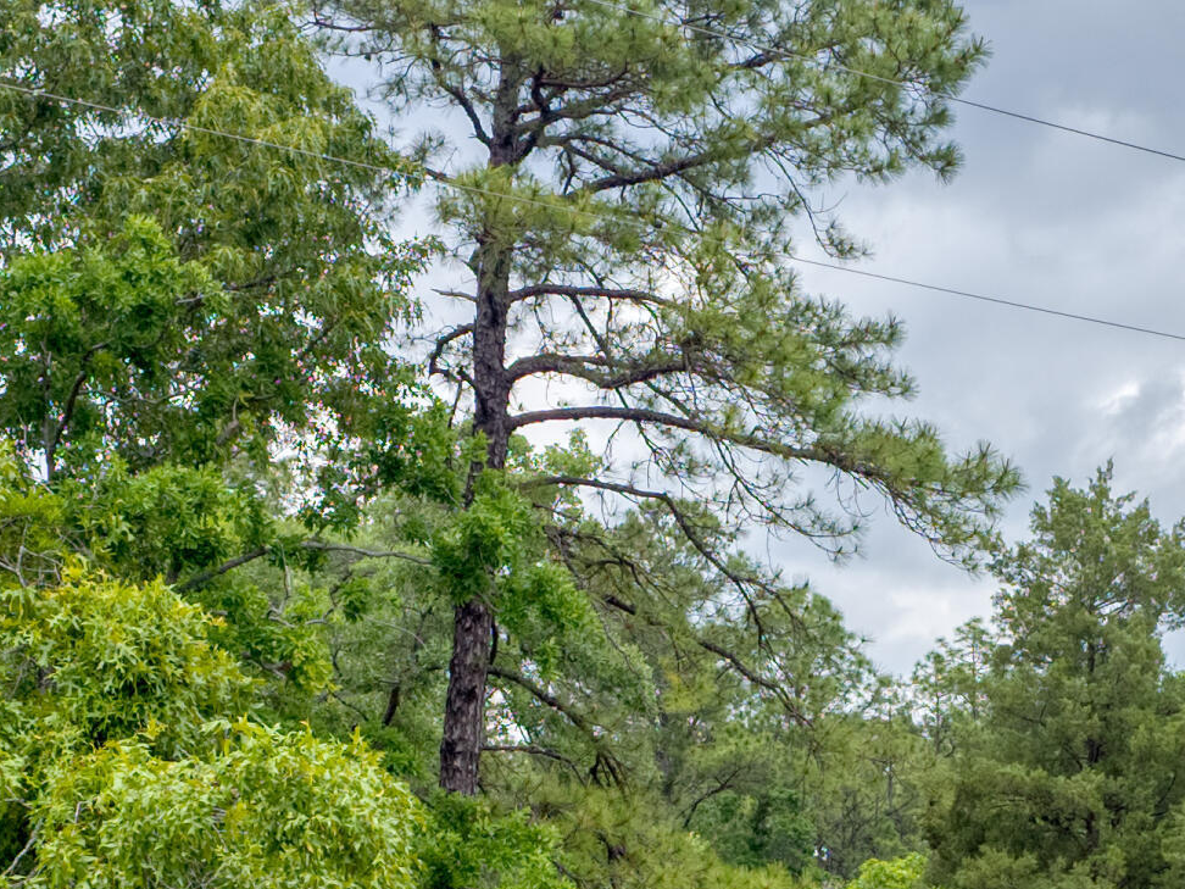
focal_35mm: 71
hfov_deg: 27.3
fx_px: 2431
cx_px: 780
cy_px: 991
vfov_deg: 19.8
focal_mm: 6.3
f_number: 1.7
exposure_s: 1/310
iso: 10
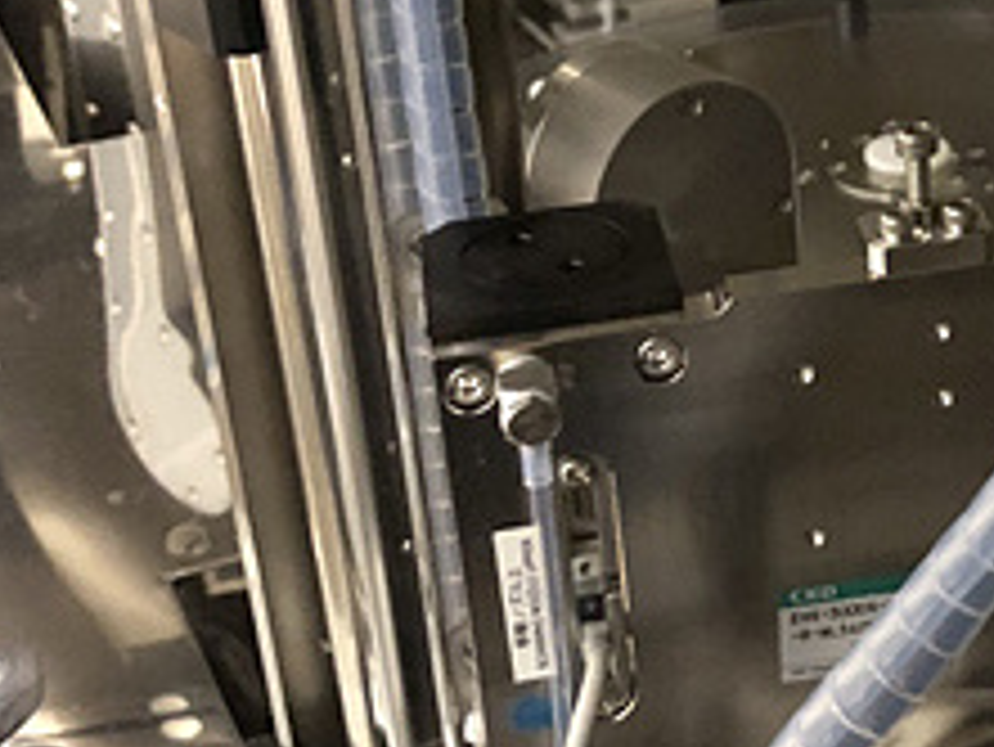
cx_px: 1021
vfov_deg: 18.2
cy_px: 225
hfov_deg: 23.0
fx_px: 2327
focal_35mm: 81
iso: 1250
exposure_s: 1/15
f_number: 1.8
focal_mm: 3.99
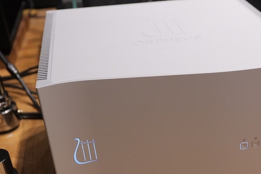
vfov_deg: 23.5
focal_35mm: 57
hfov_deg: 34.3
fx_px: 413
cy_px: 136
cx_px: 195
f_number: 2.8
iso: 1600
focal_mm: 28
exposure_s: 1/100
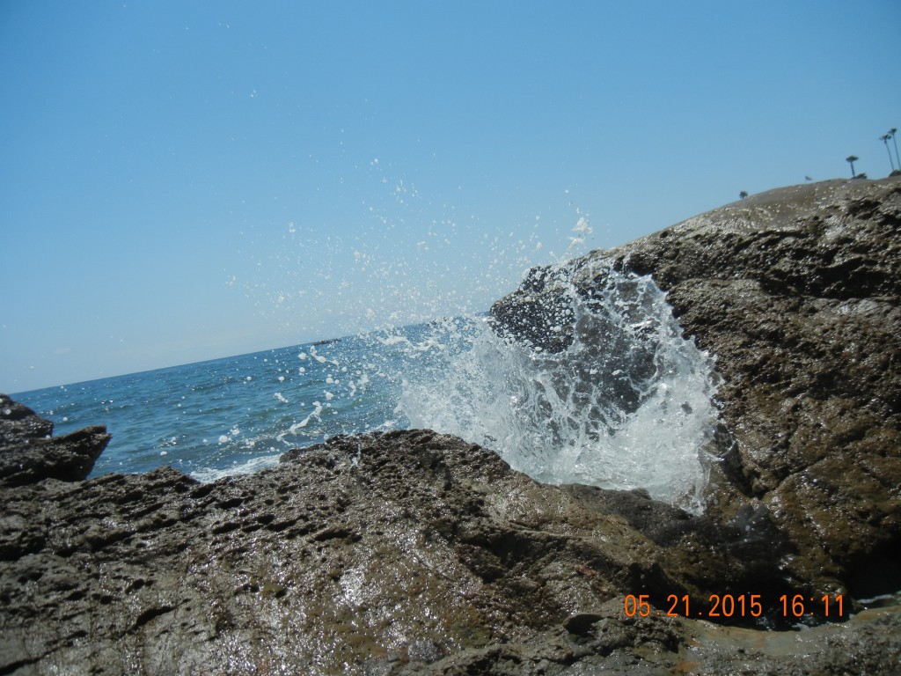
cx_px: 450
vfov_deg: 46.8
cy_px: 338
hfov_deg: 60.0
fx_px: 781
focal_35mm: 30
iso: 160
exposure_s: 1/810
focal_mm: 5.4
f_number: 7
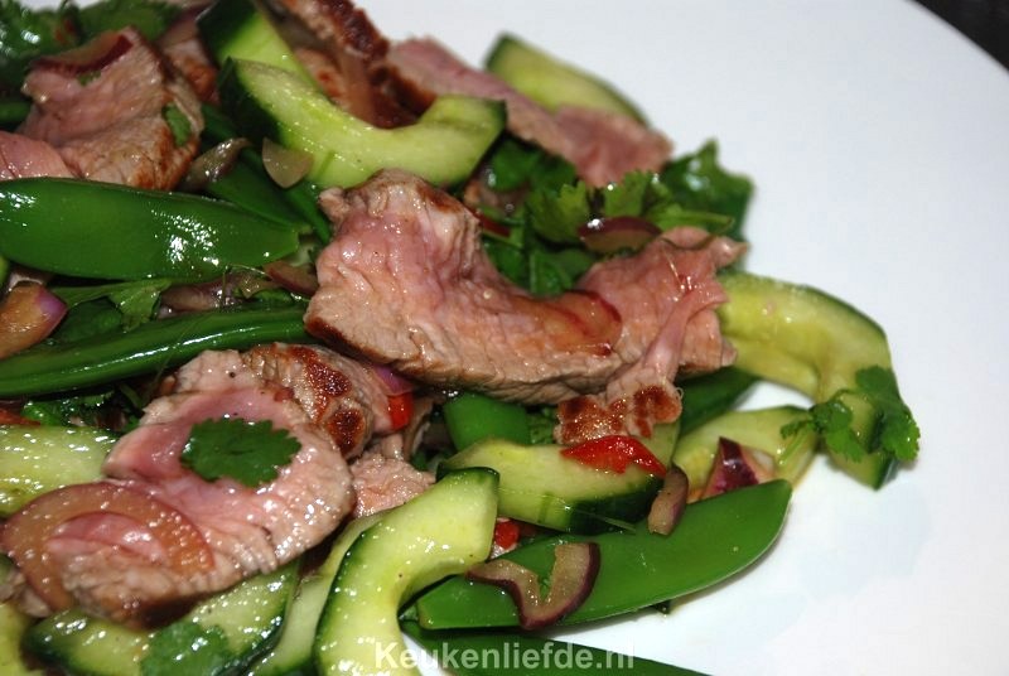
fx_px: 3158
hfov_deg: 18.2
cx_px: 504
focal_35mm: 112
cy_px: 338
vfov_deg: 12.2
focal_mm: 75
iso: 160
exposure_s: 1/60
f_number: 5.6
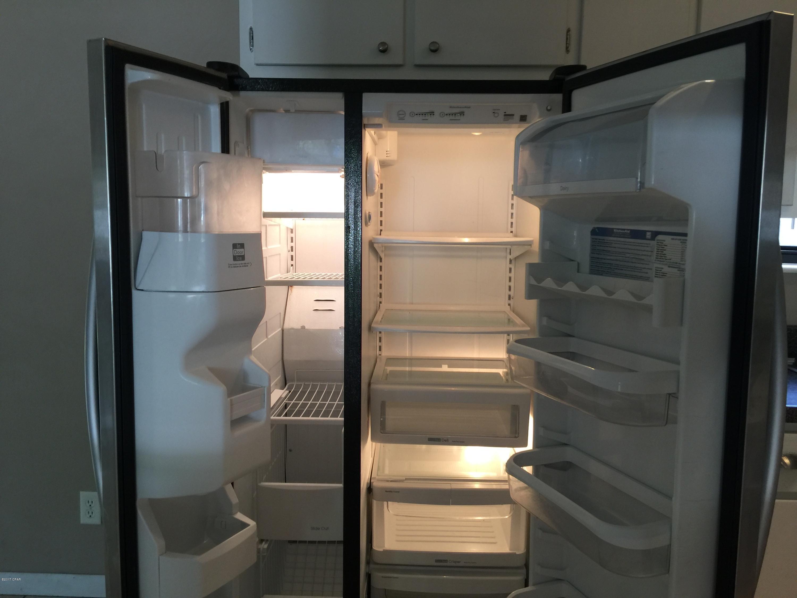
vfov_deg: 48.2
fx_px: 668
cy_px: 299
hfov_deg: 61.7
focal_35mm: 29
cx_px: 398
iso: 32
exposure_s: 1/15
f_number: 2.2
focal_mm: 4.15
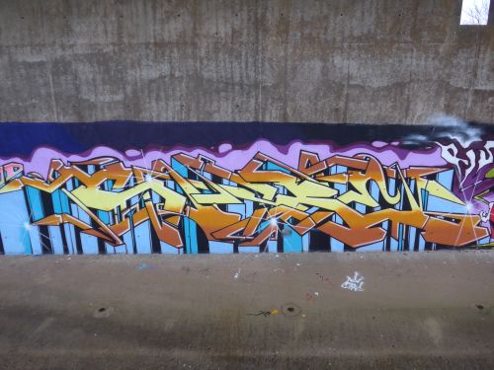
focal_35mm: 29
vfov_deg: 48.2
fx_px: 414
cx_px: 247
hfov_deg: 61.7
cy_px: 185
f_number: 2
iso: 100
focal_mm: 6
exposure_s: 1/60
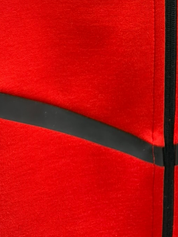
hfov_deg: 19.8
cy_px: -72
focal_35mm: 72
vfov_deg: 23.8
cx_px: 179
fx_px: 494
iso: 200
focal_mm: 6.76
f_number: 1.78
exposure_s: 1/50
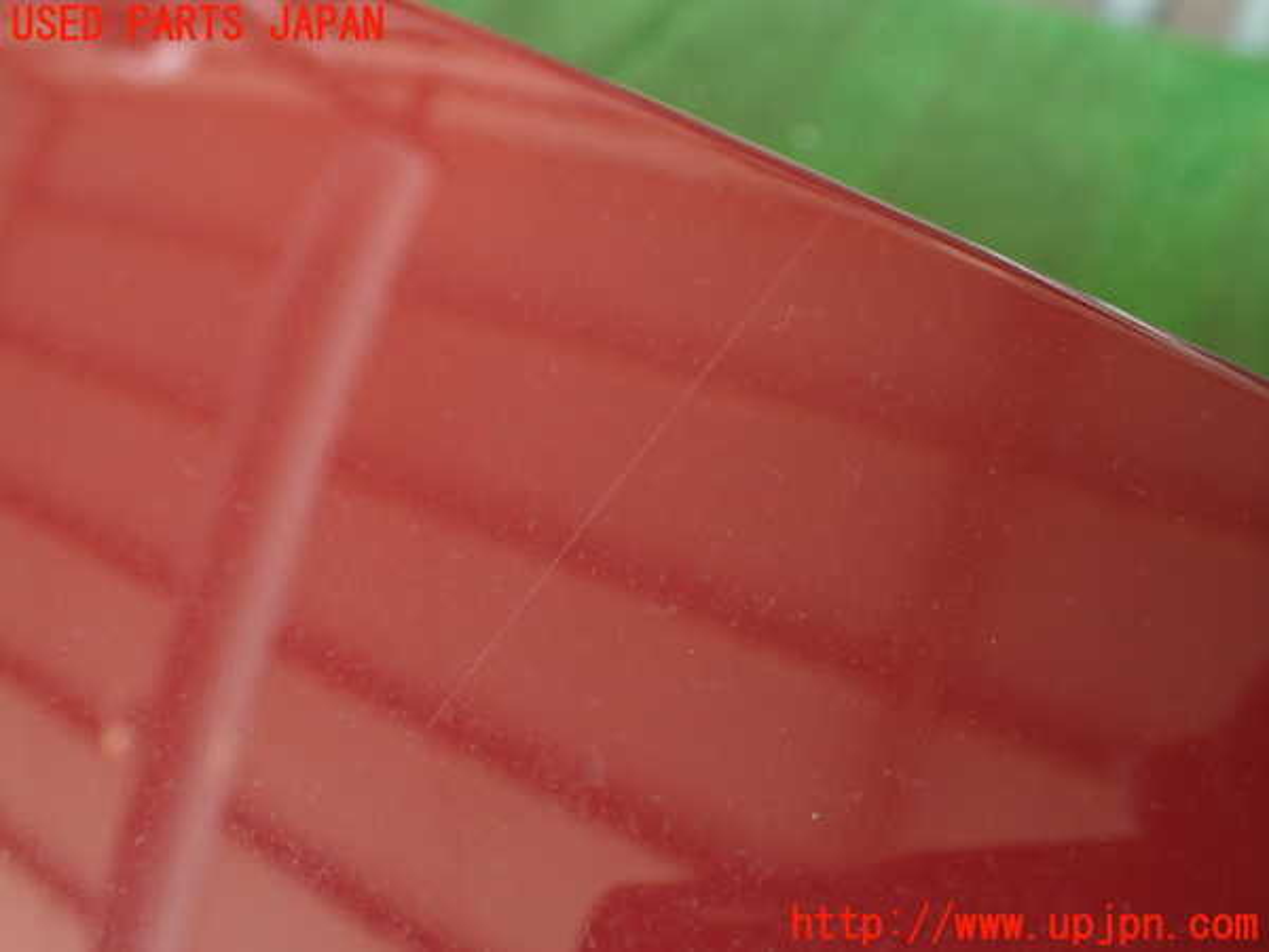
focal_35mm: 32
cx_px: 634
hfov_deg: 56.8
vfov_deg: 44.2
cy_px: 476
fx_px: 1173
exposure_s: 1/40
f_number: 2.4
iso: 200
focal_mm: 5.79
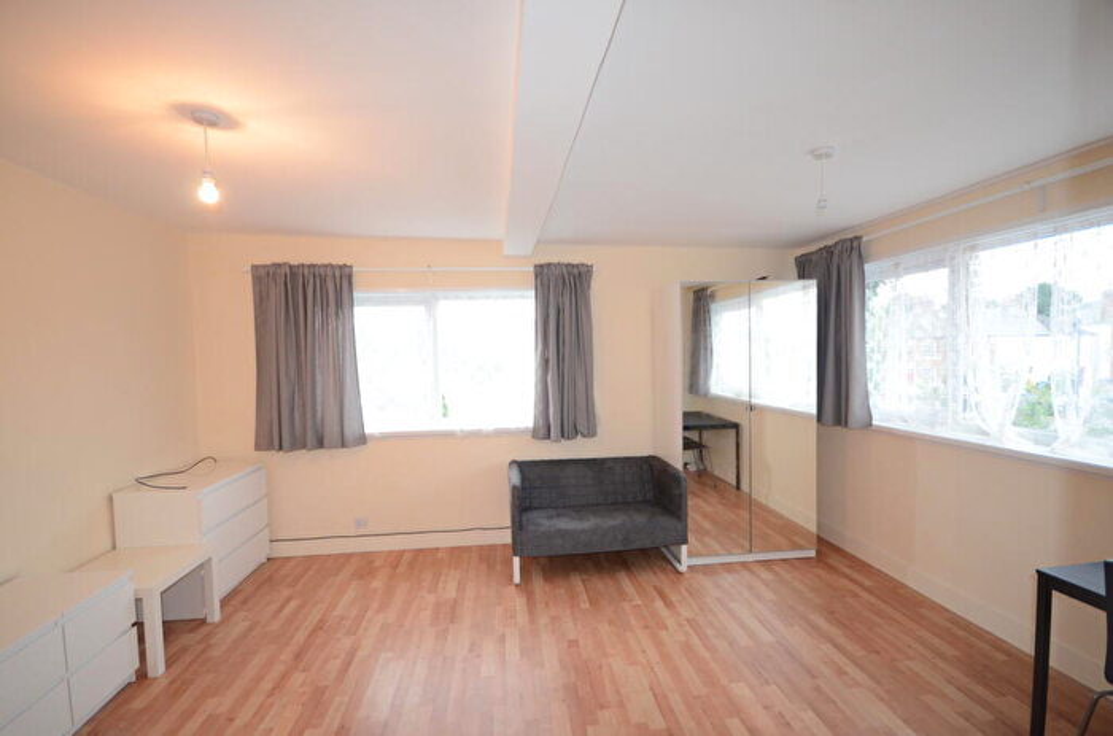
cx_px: 556
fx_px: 463
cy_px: 368
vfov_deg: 77.0
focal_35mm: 15
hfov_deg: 100.5
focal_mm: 10
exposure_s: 1/80
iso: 1000
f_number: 5
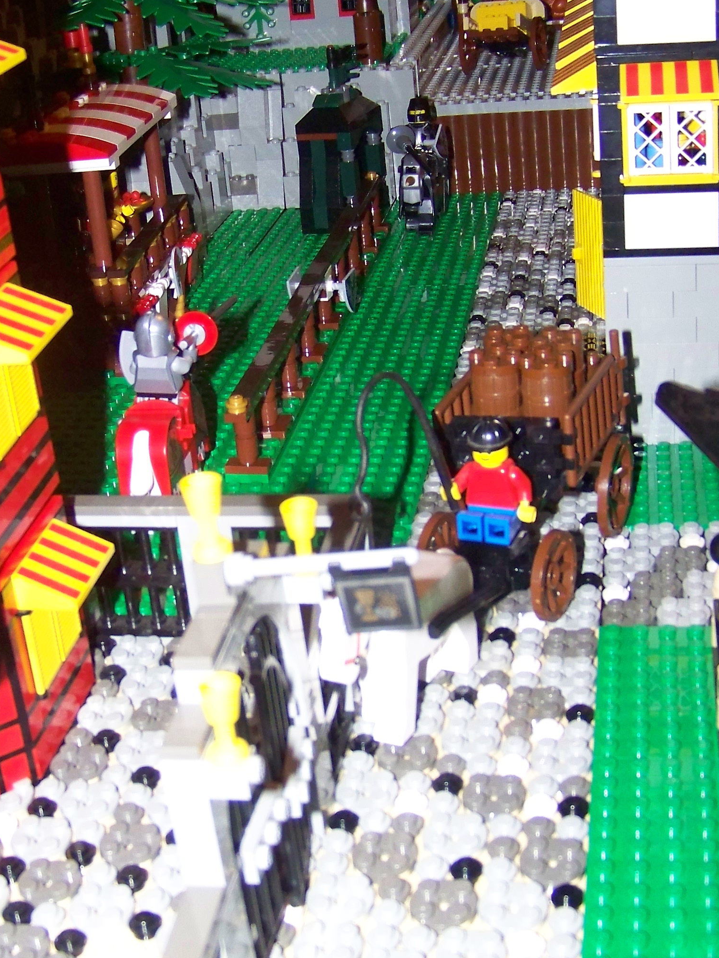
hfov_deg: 26.4
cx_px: 254
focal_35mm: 55
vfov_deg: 34.9
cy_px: 491
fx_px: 1523
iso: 200
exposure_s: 1/30
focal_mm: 5.85
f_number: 2.8
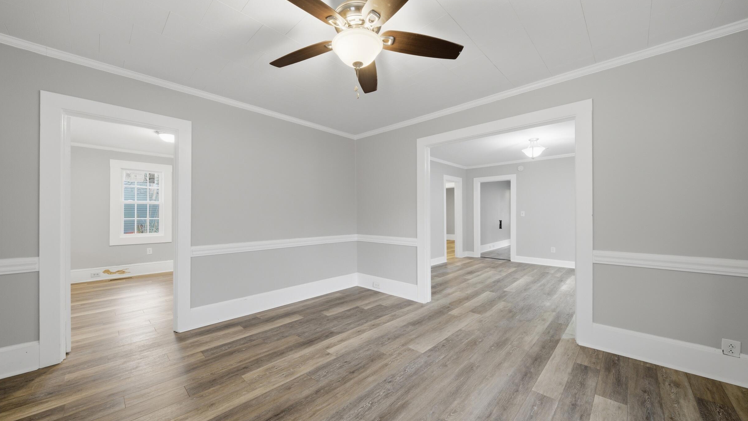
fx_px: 258
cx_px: 364
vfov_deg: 78.4
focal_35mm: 13
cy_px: 214
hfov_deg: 110.8
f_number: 8
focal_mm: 12
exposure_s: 1/30
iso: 250
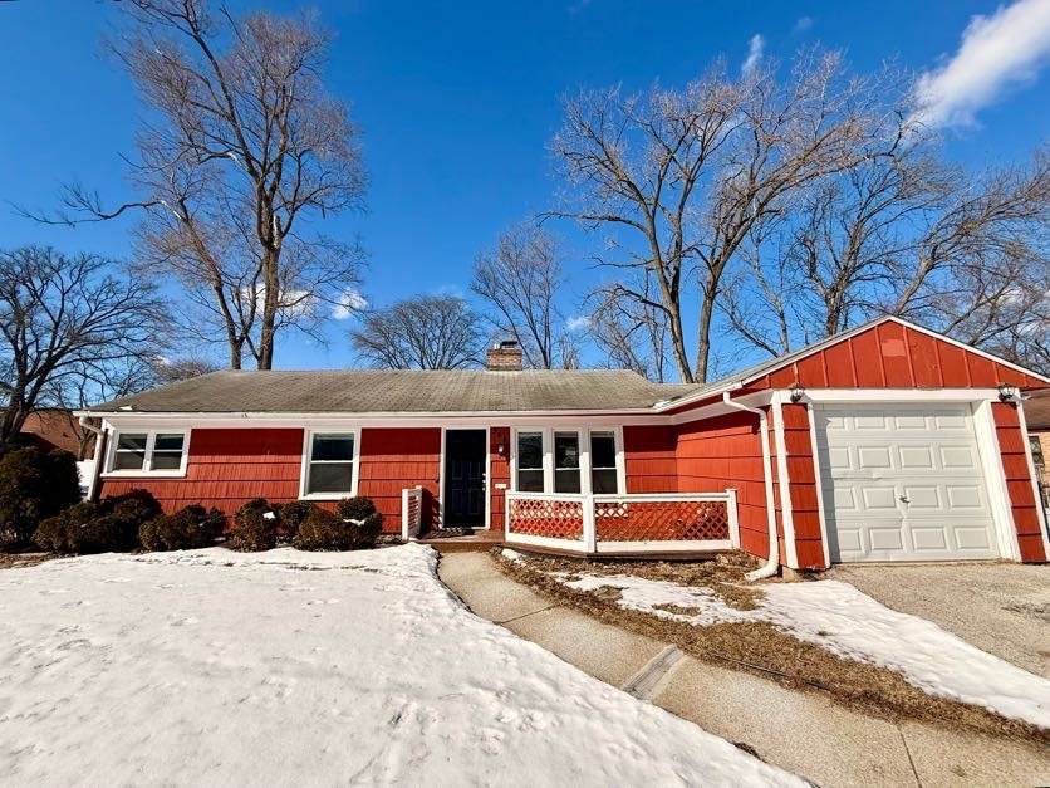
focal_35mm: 14
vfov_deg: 85.7
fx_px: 425
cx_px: 525
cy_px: 394
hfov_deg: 102.1
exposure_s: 1/2976
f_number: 2.2
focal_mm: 2.22
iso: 50
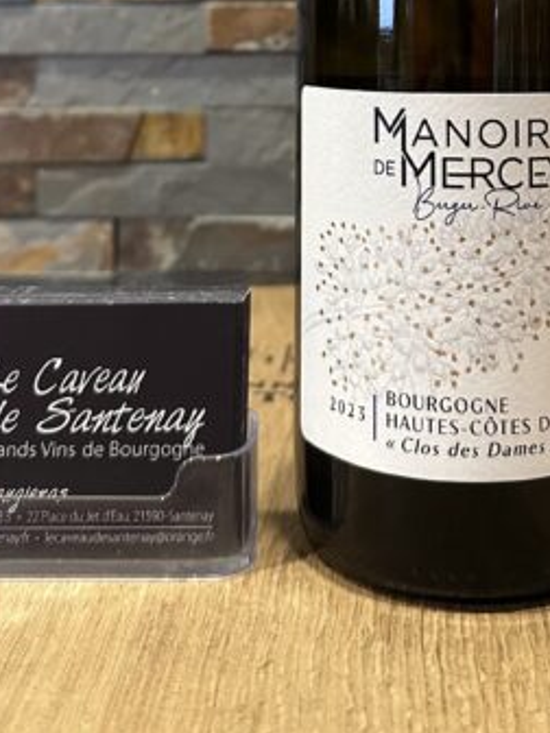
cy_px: -21
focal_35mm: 54
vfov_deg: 32.4
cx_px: 349
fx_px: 1144
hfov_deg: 26.9
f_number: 1.78
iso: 640
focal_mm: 6.86
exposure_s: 1/50
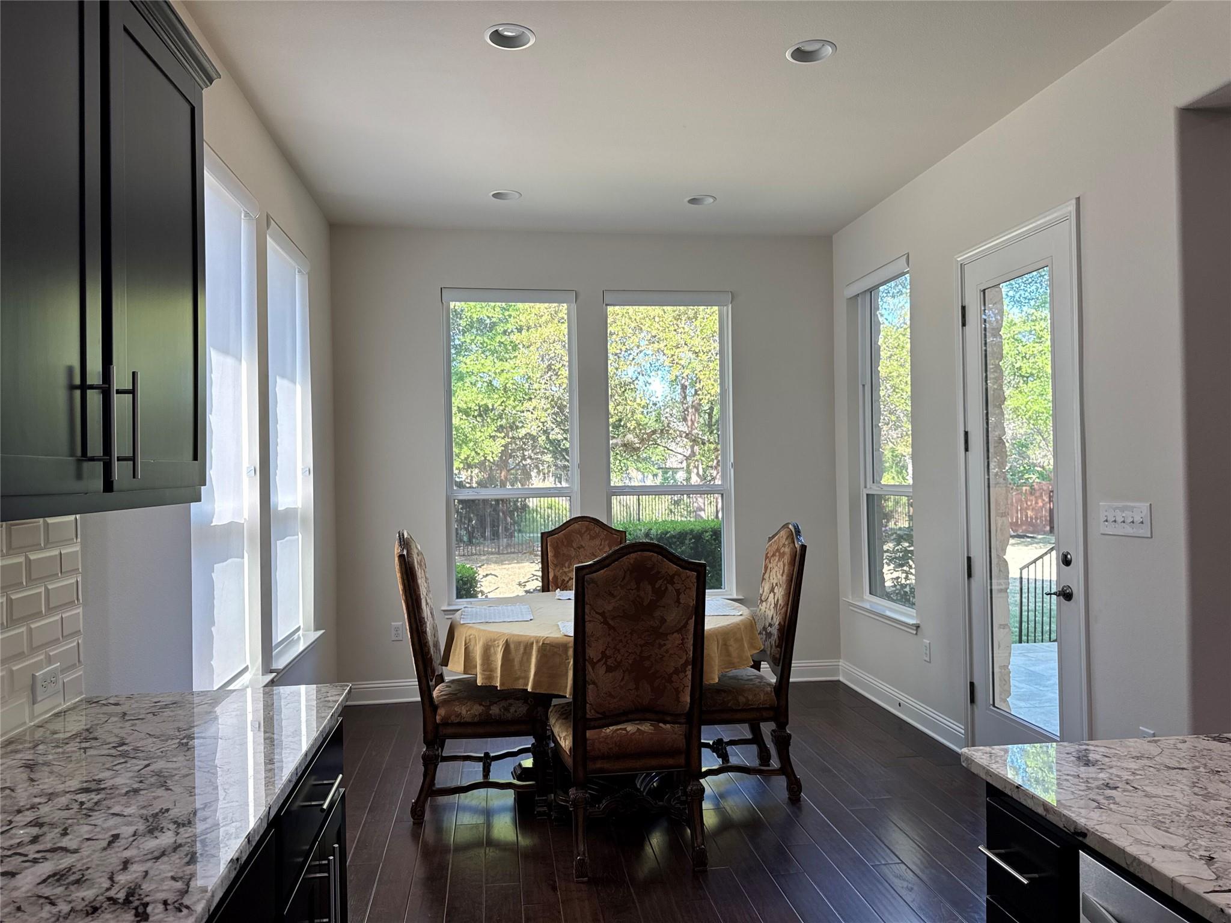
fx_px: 853
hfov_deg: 71.6
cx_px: 616
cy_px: 462
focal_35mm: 24
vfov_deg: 56.8
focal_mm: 6.76
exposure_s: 1/120
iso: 125
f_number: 1.78
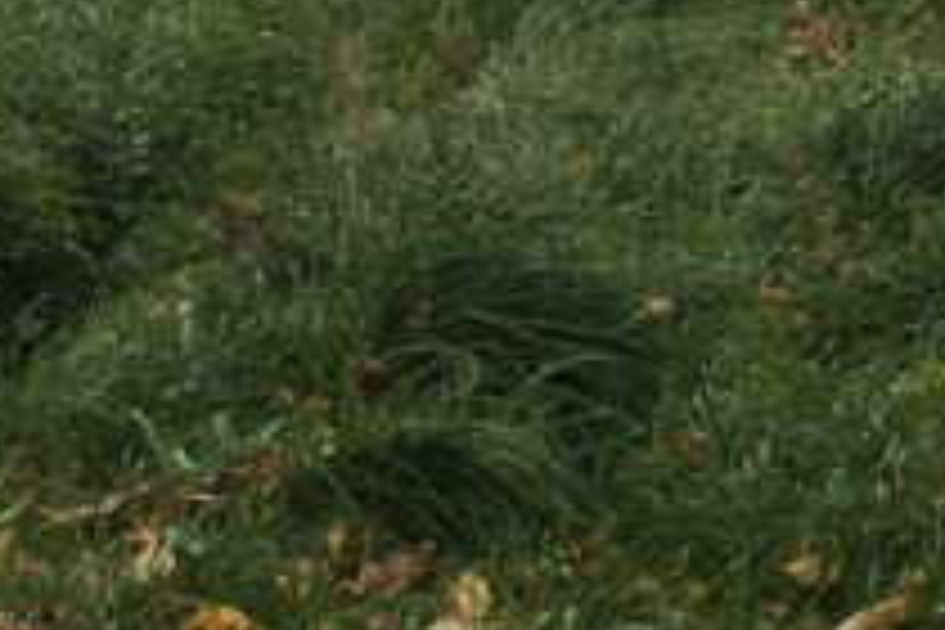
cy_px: 176
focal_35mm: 168
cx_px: 1017
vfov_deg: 8.2
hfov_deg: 12.1
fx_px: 4410
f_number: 2.2
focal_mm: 4.15
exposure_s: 1/120
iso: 25
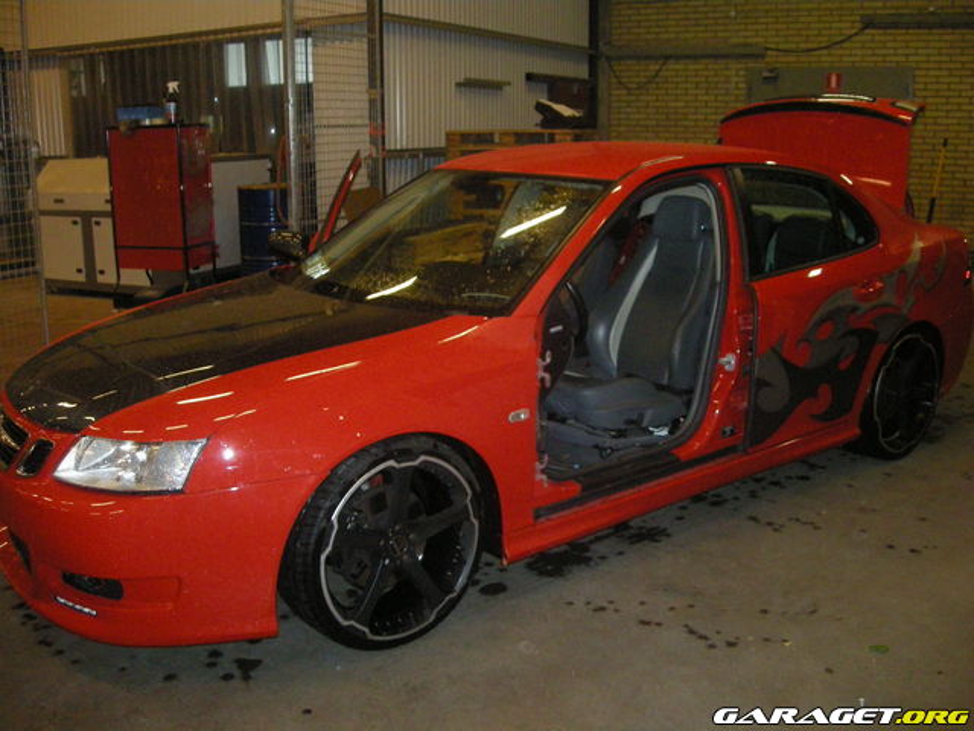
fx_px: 985
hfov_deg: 52.6
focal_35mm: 35
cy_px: 366
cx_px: 487
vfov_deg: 40.7
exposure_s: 1/60
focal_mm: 5.7
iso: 400
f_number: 2.8
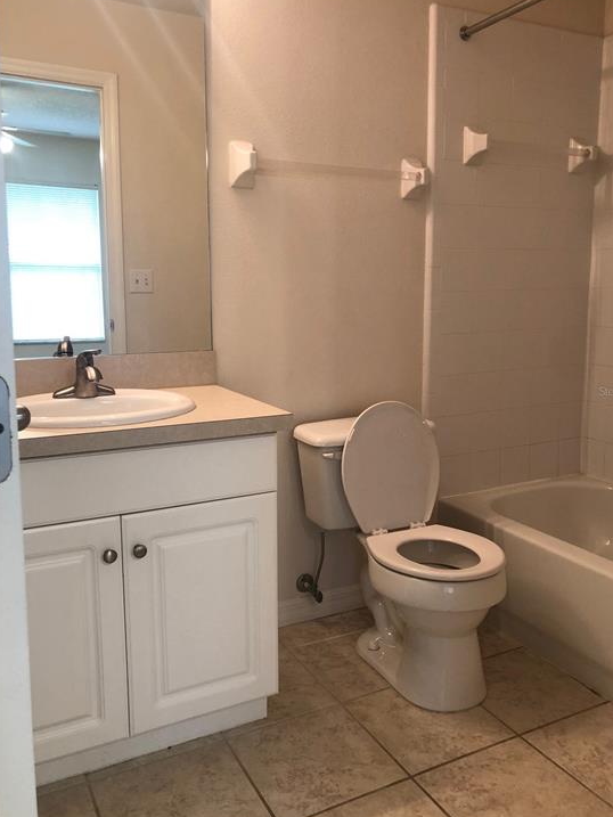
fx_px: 708
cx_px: 322
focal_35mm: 30
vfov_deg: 59.9
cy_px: 391
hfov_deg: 46.8
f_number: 1.8
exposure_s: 1/24
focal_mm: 4
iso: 32
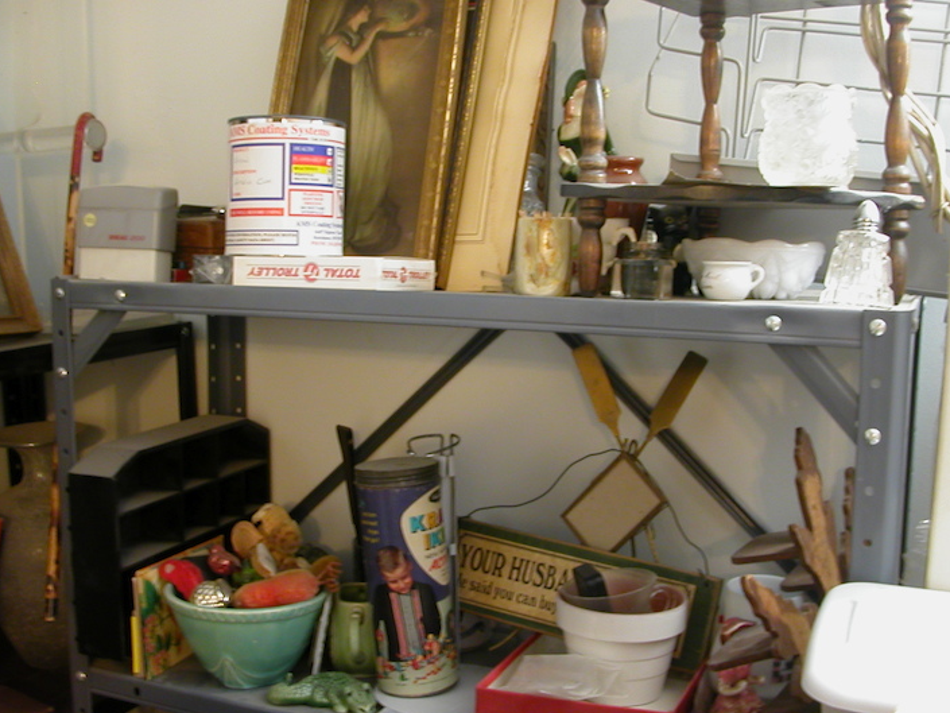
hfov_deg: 44.8
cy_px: 394
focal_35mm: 42
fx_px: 1153
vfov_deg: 34.3
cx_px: 486
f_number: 2.7
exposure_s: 1/4.3
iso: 104
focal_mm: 5.6
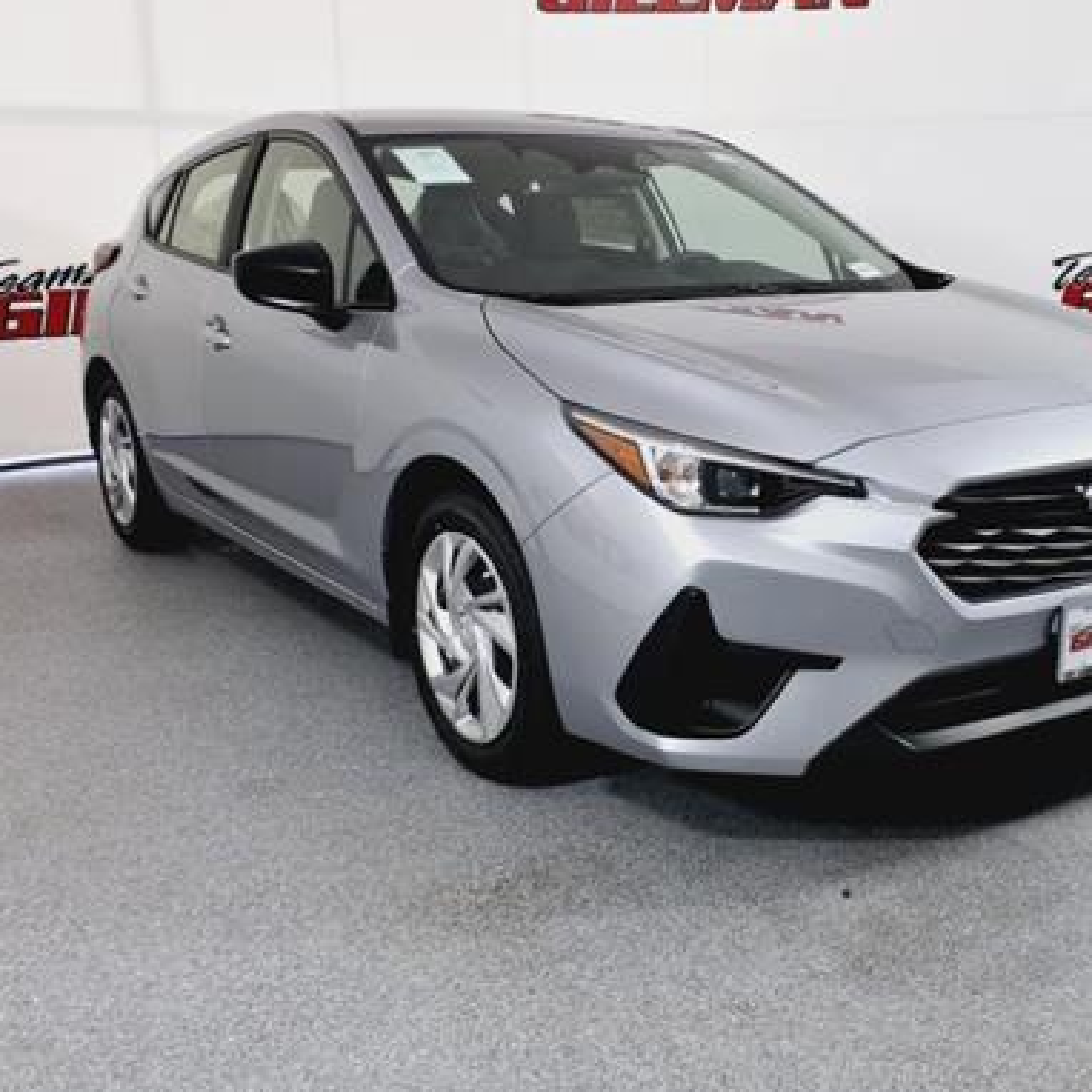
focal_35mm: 40
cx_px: 709
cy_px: 540
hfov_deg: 41.4
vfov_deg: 41.9
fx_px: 1428
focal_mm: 3.58
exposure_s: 1/120
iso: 40
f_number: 1.9
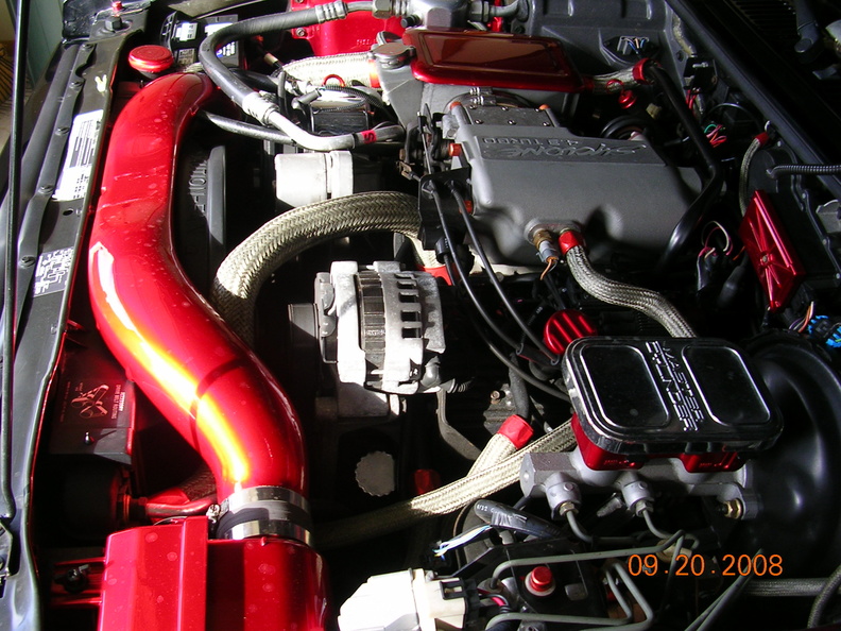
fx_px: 923
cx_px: 420
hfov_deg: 49.0
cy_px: 316
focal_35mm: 38
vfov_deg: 37.7
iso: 50
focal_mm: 5.8
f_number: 2.8
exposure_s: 1/48
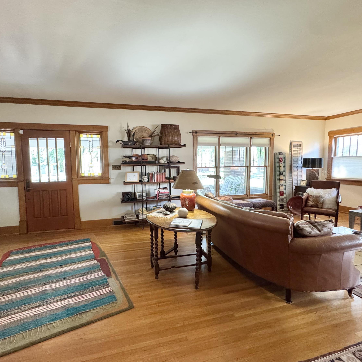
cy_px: 181
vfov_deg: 84.0
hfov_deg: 83.7
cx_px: 161
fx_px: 201
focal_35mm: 17
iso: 640
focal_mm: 2.22
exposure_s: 1/60
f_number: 2.2
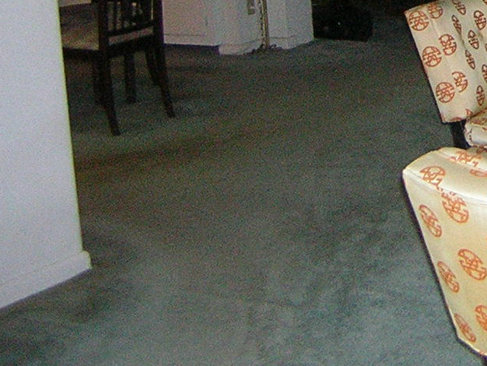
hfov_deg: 19.7
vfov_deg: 15.4
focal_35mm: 92
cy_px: -82
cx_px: 617
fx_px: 1295
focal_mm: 4.7
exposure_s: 1/60.1
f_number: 2.6
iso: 185
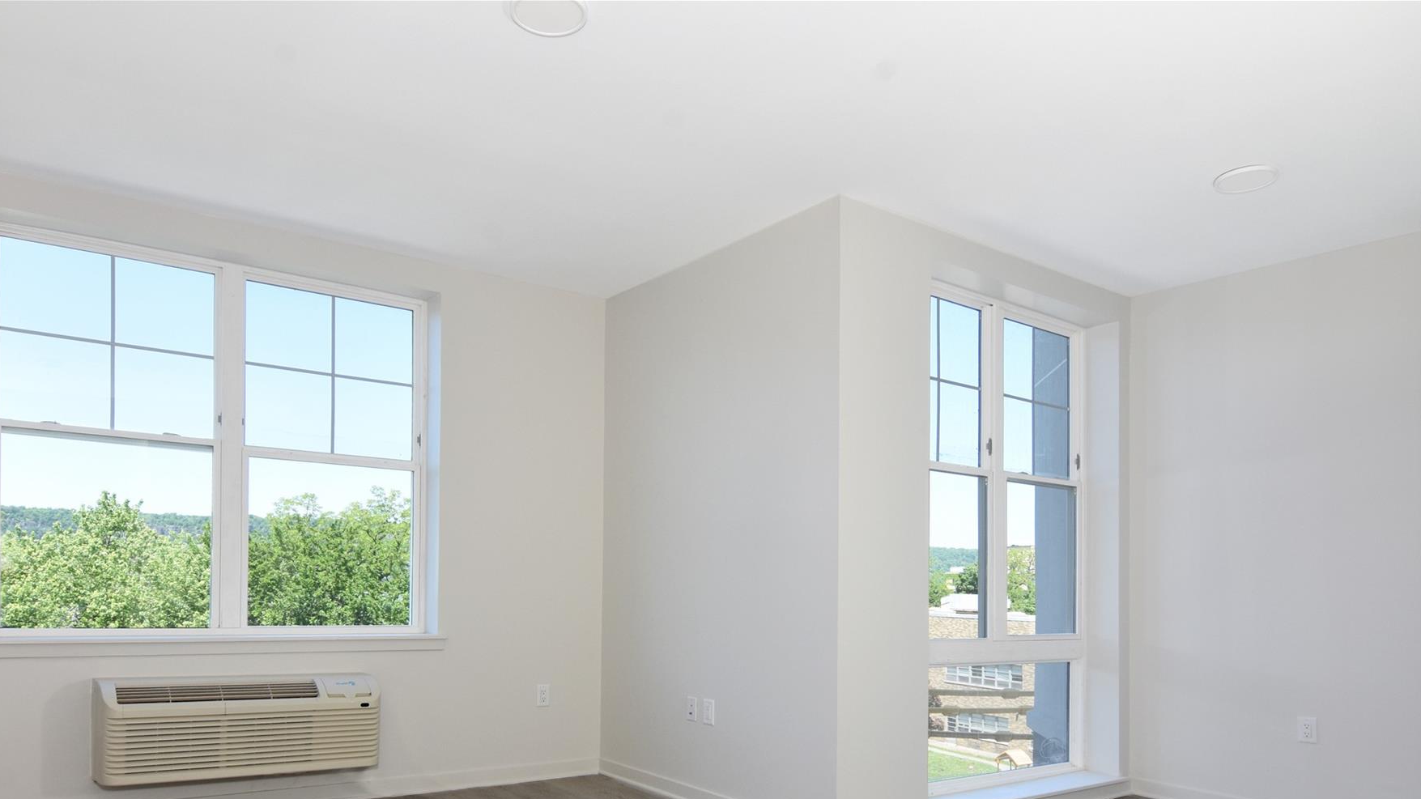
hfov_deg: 80.7
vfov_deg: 50.3
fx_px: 829
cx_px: 604
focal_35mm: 22
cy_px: 552
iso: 400
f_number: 11
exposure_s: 1/100
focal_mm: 12
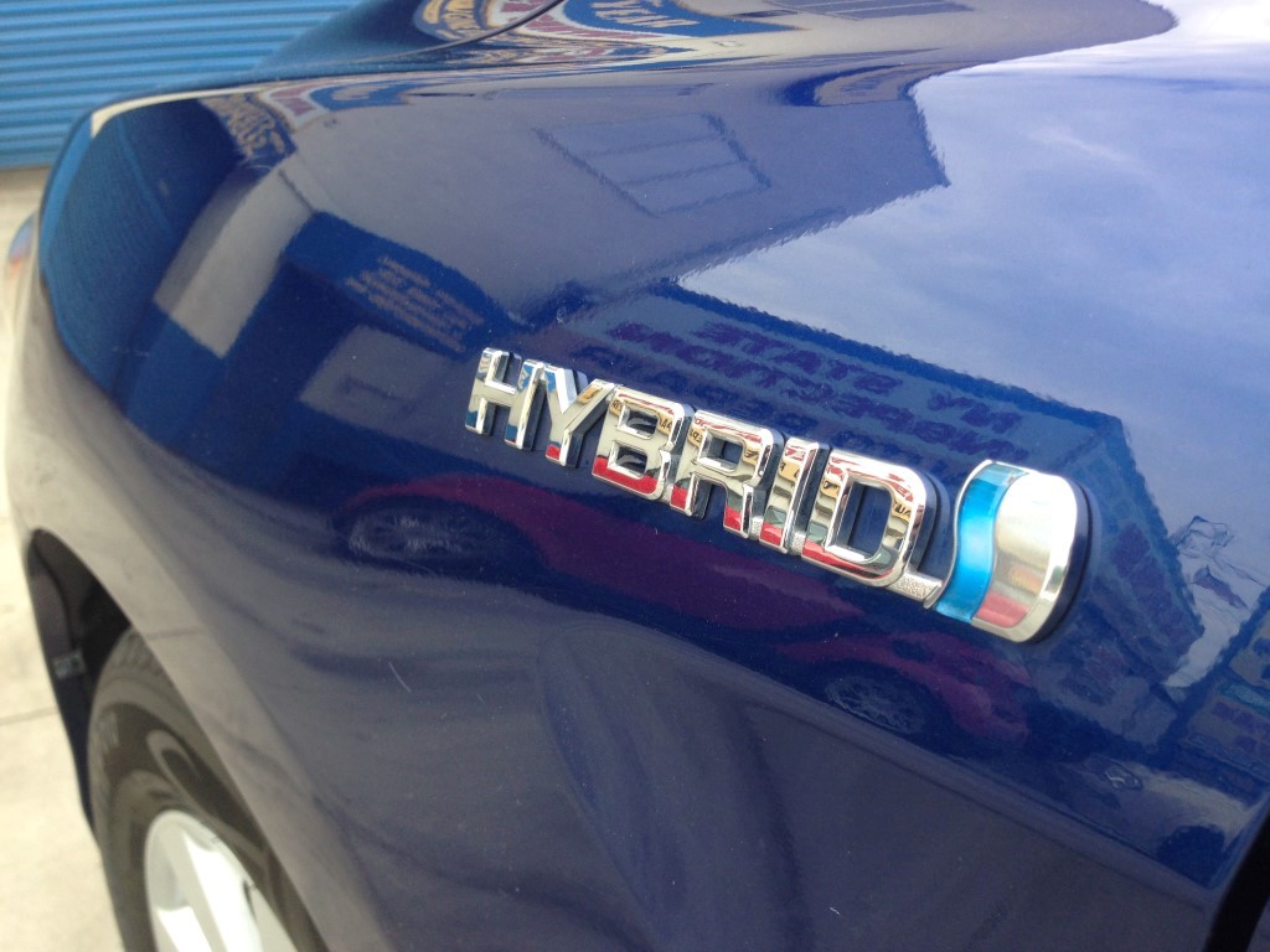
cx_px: 635
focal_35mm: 33
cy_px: 476
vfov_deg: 42.9
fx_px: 1211
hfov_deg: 55.4
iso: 64
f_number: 2.4
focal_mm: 4.12
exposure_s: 1/120
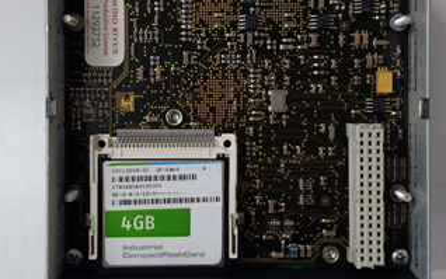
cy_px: 95
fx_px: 547
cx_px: 236
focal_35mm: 45
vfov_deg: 28.4
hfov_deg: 44.3
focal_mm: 3.79
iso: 458
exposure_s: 1/33
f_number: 2
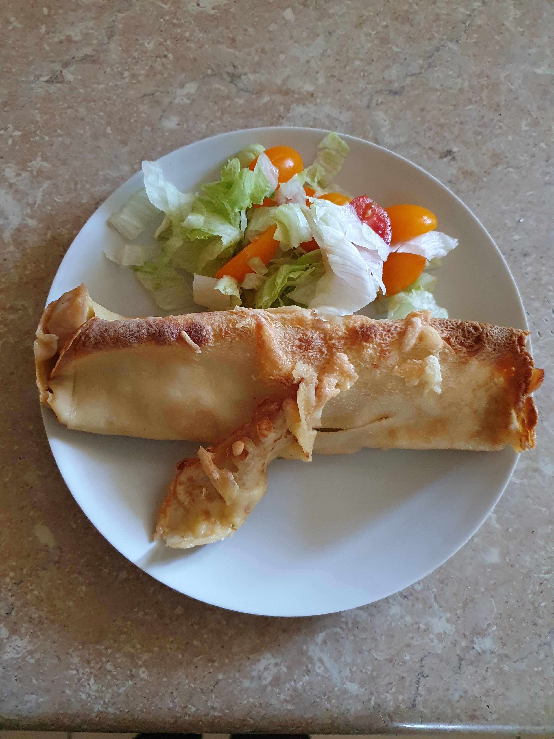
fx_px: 555
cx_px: 277
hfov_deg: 53.1
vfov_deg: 67.3
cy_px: 370
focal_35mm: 26
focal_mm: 4.32
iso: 640
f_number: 1.5
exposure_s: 1/50
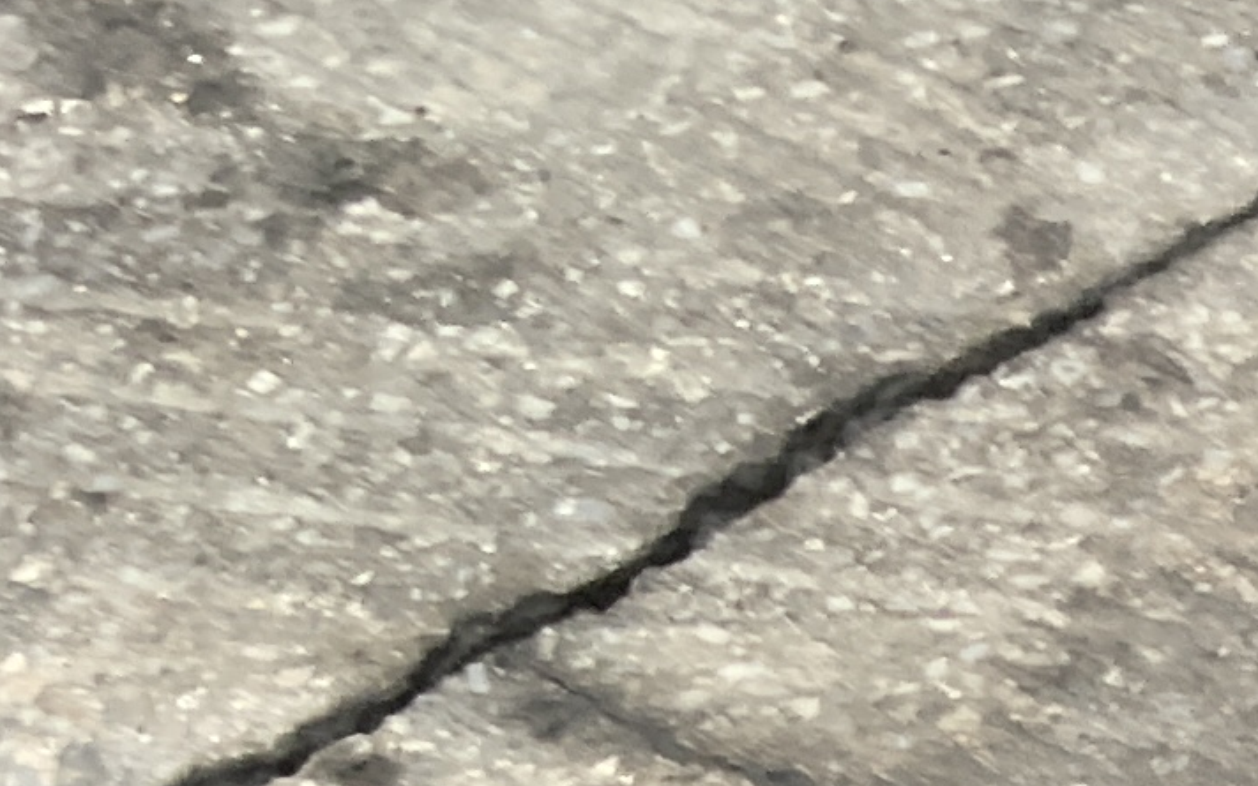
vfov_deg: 7.0
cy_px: 2037
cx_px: 2795
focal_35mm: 174
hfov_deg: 10.7
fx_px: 5966
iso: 25
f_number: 1.8
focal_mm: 3
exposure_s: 1/122
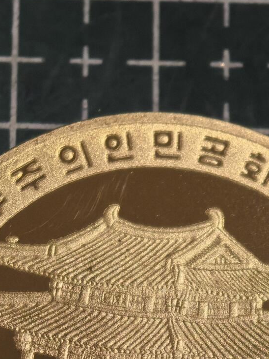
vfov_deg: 8.4
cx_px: 152
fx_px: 2425
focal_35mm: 234
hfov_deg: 6.3
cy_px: 390
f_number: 2.1
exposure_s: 1/352
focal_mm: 15
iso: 640
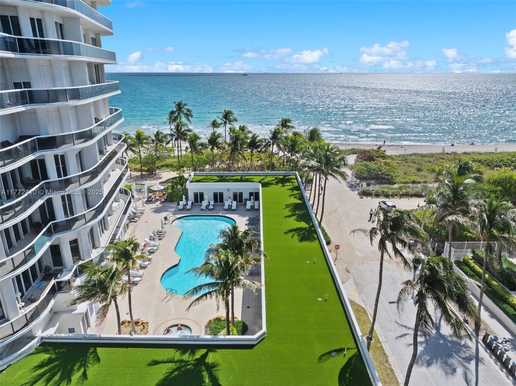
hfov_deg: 71.6
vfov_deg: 56.7
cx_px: 258
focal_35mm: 24
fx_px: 357
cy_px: 193
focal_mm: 12.29
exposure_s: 1/4000
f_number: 2.8
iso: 130
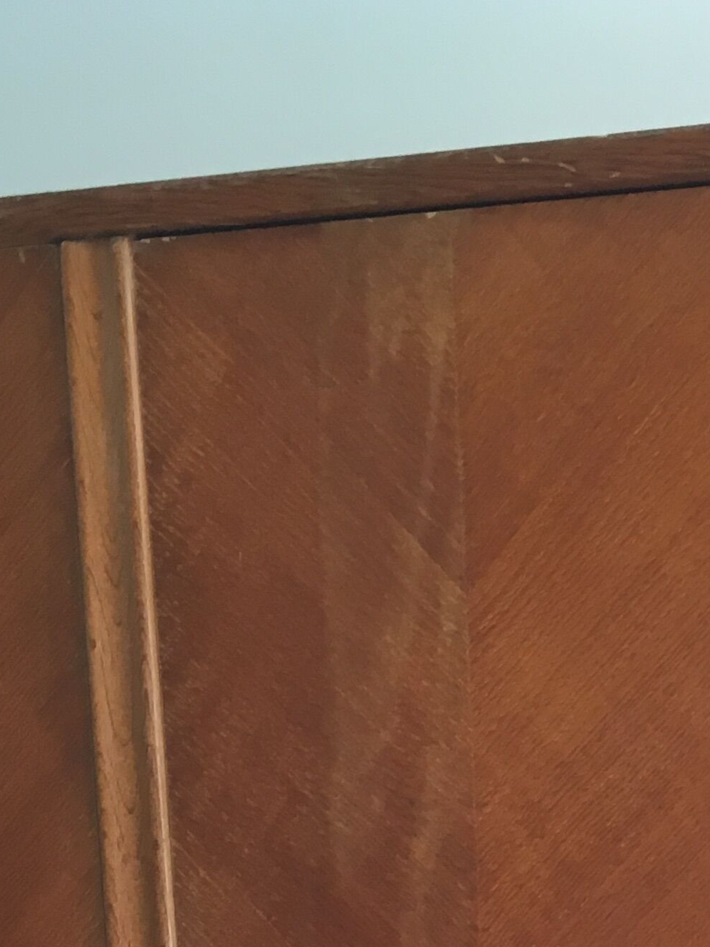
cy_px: 1305
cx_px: 920
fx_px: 2406
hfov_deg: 15.9
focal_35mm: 88
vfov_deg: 20.0
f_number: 2.2
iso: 80
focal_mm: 4.15
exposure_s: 1/33
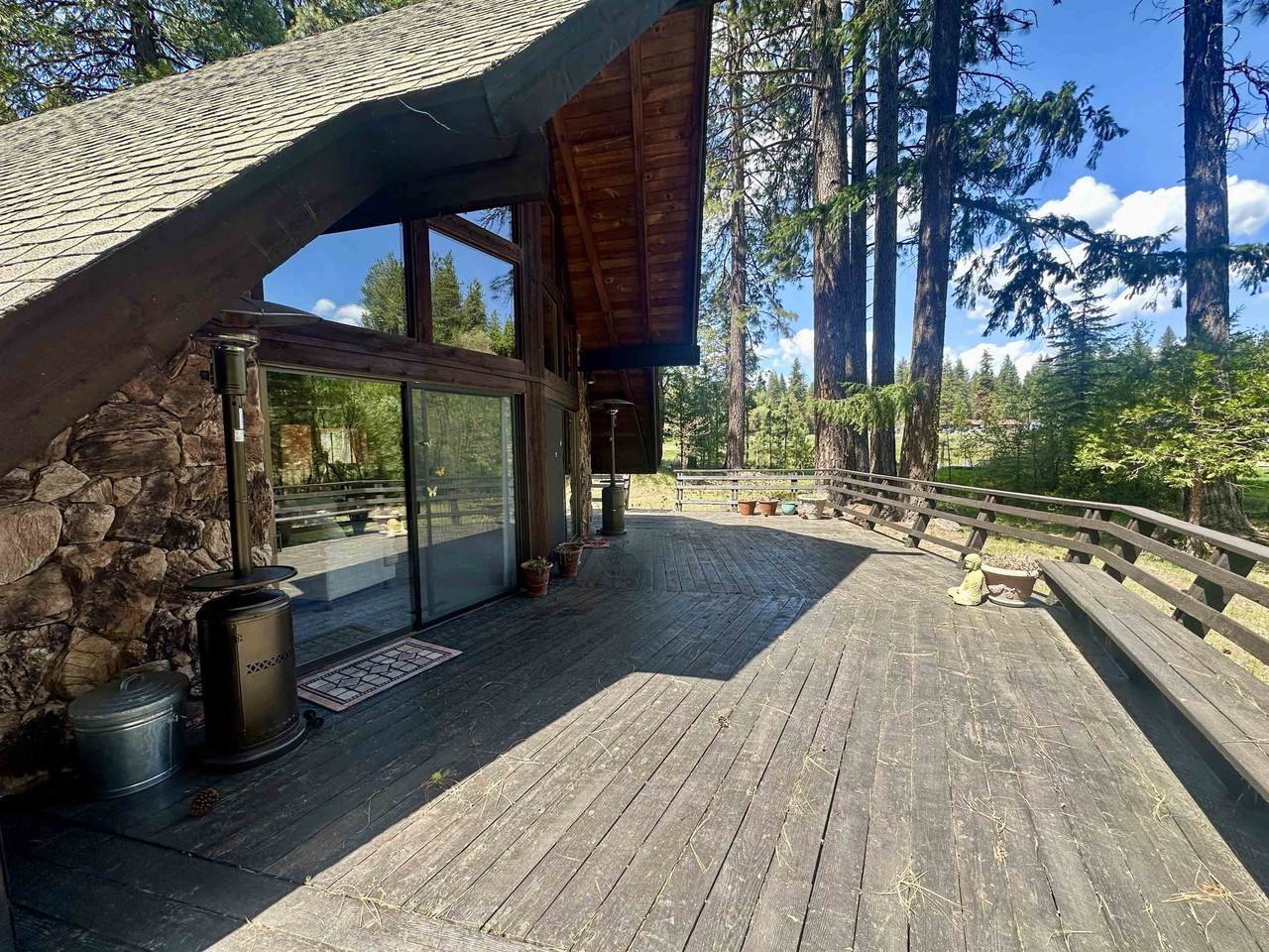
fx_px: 513
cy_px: 476
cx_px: 634
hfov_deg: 102.1
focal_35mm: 14
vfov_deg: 85.7
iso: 40
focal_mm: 2.22
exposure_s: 1/269
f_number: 2.2
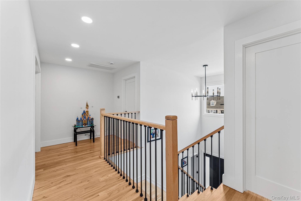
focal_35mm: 14
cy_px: 100
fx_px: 117
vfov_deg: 81.2
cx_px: 150
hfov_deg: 104.3
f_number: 11
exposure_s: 1/5
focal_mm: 14
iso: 100
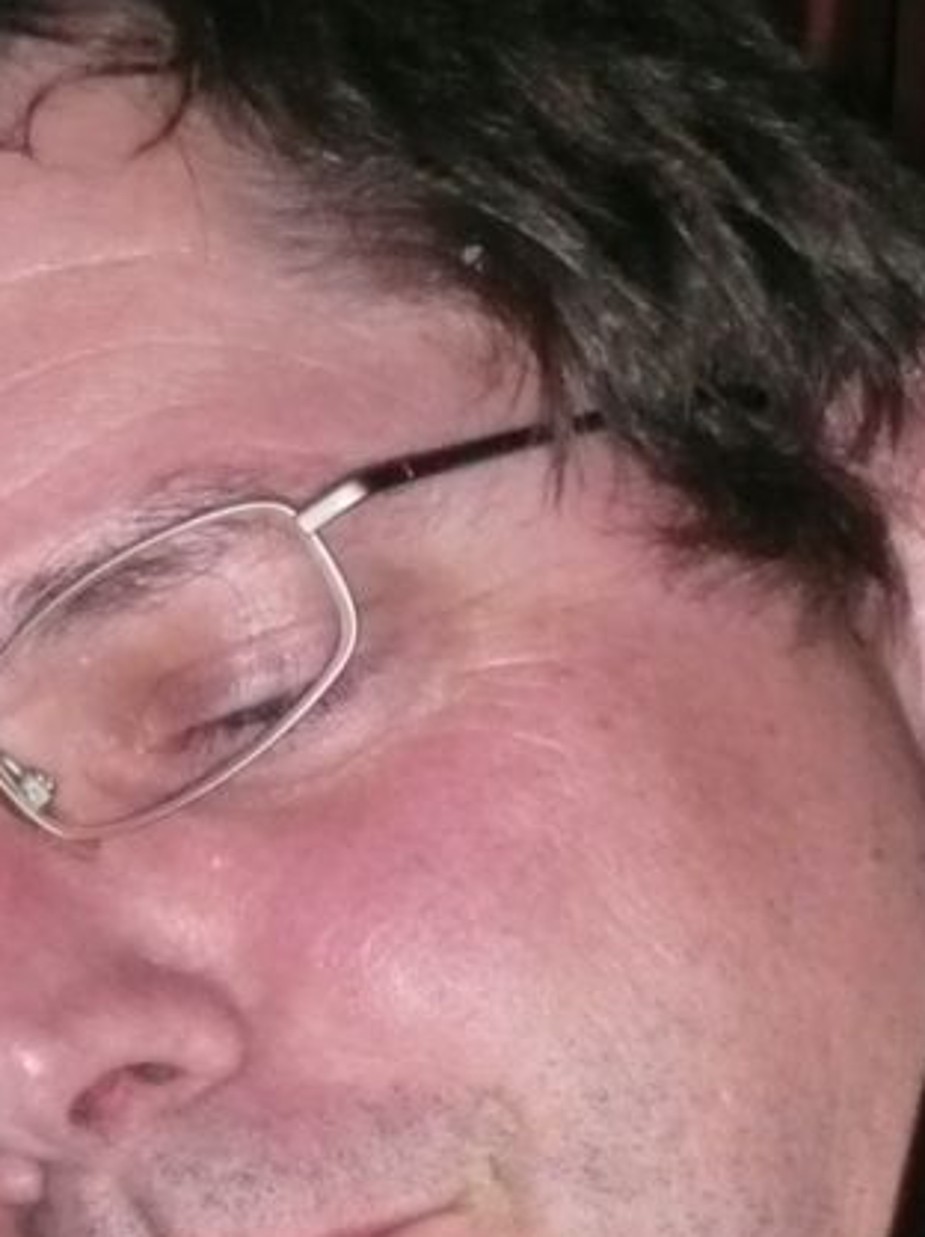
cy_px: 1465
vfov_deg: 5.2
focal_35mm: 381
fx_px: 13596
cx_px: 323
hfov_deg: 3.9
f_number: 4.7
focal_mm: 16.9
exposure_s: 1/30
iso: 400
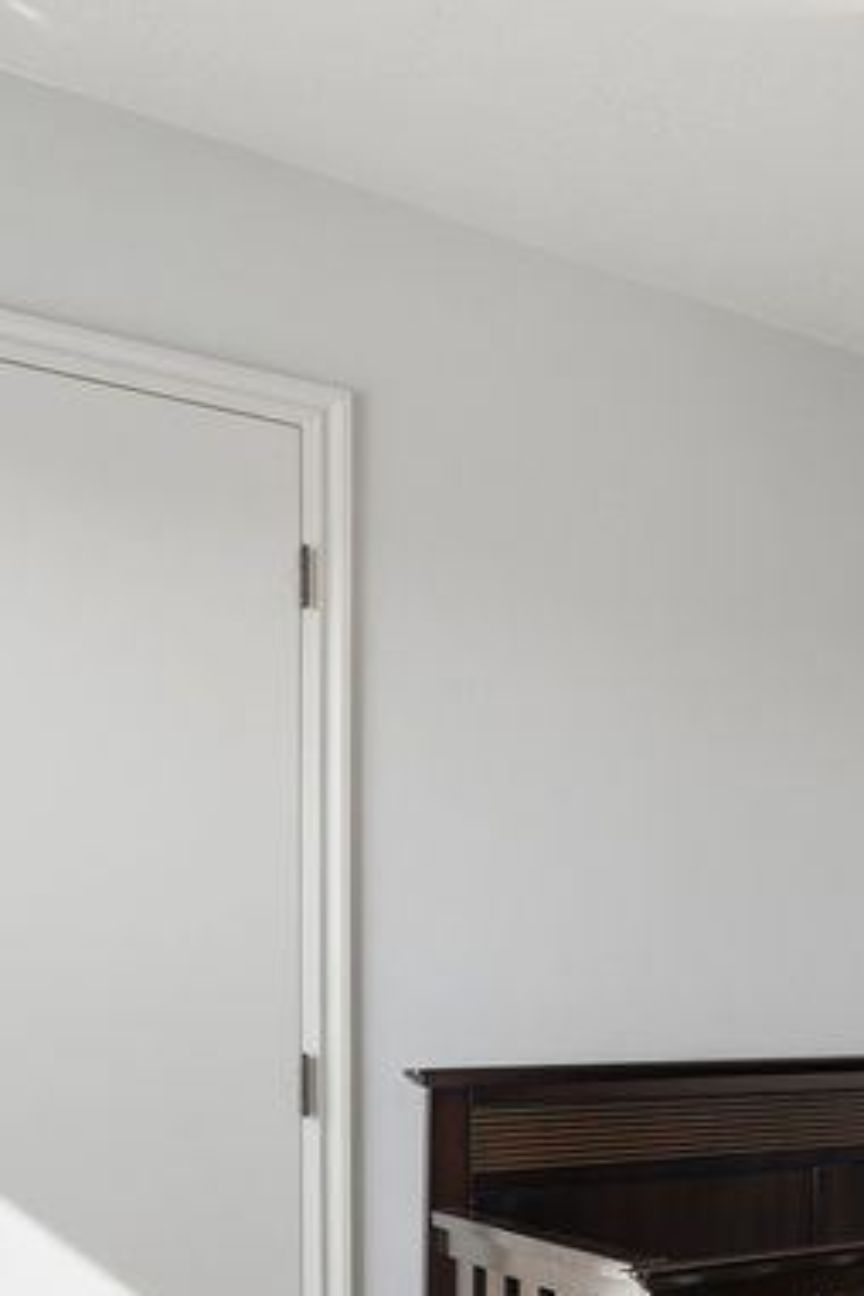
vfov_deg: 44.0
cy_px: 968
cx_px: 1197
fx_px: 1548
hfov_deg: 25.6
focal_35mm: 43
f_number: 9
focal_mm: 16
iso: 250
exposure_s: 1/500
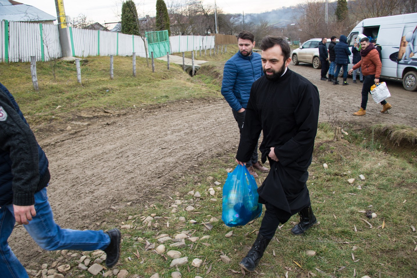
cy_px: 139
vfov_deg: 46.4
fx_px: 324
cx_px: 208
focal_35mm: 28
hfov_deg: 65.5
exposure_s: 1/125
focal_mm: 28
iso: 280
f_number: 5.6
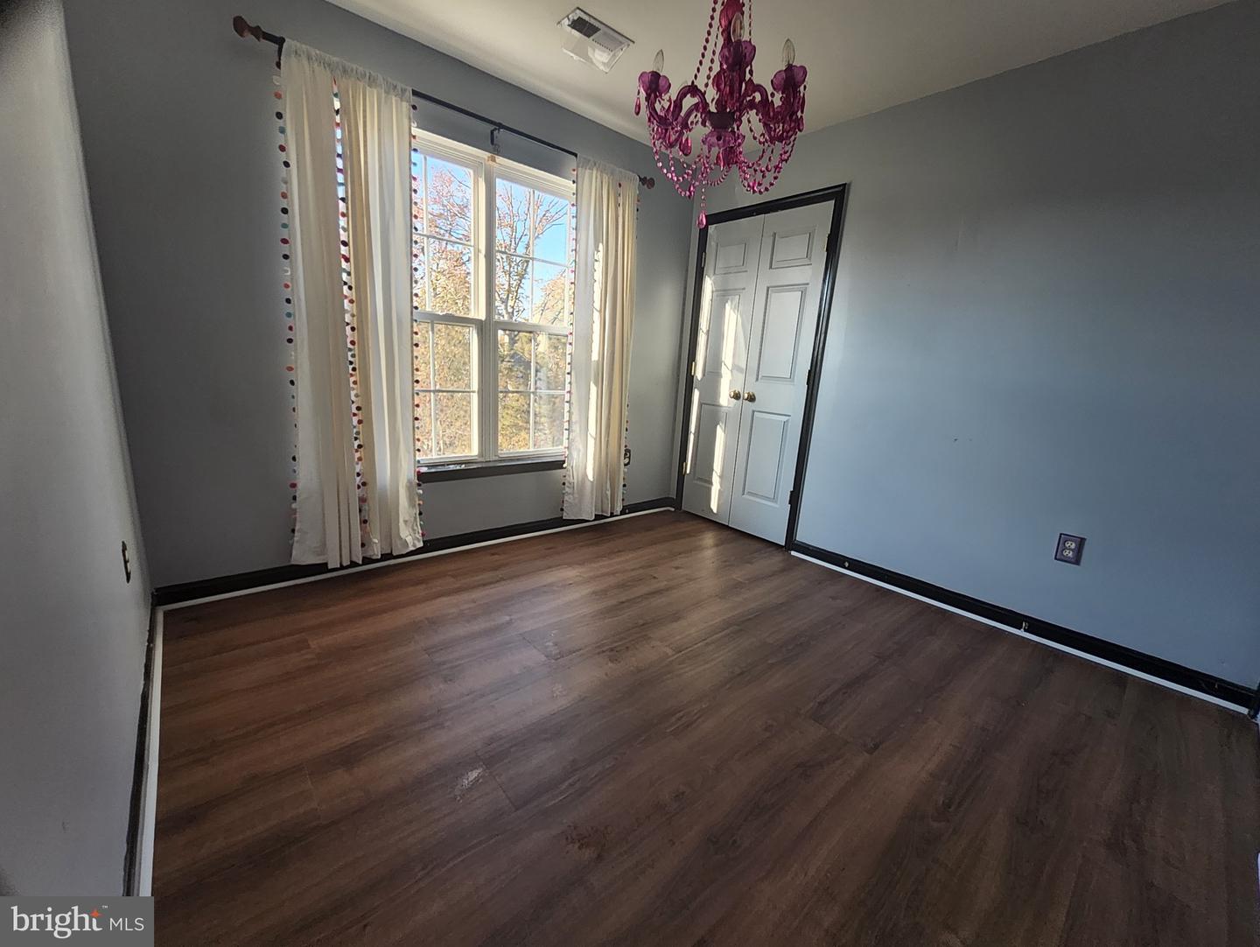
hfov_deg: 106.1
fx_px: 474
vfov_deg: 90.0
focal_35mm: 13
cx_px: 630
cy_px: 474
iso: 50
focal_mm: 1.13
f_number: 2.2
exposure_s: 1/50
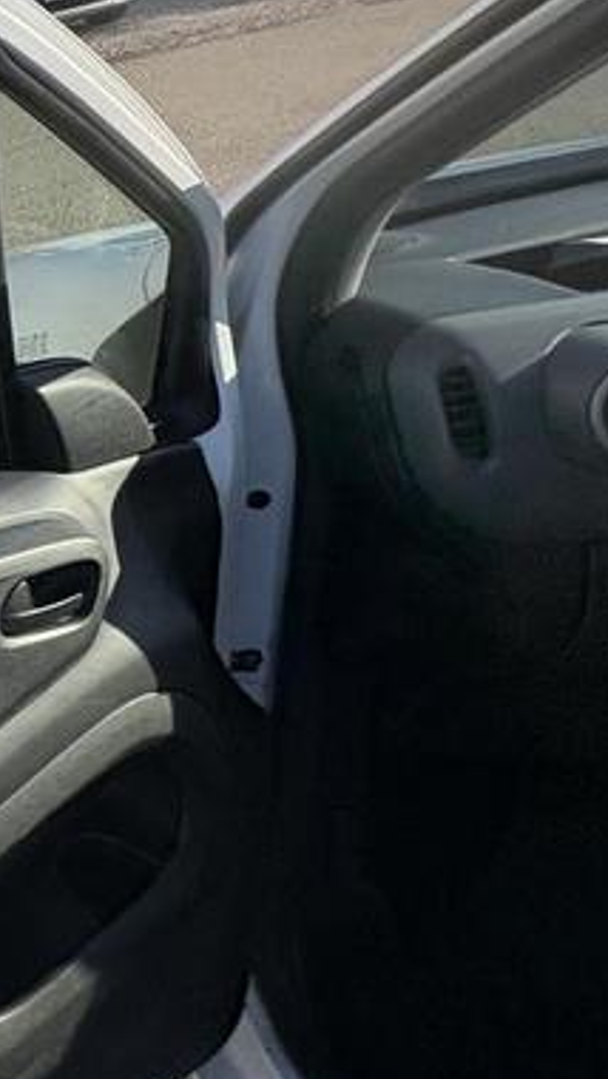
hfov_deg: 18.5
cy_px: 434
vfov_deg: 54.9
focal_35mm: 36
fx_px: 1031
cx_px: -648
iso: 40
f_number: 2.2
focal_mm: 2.22
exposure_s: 1/932
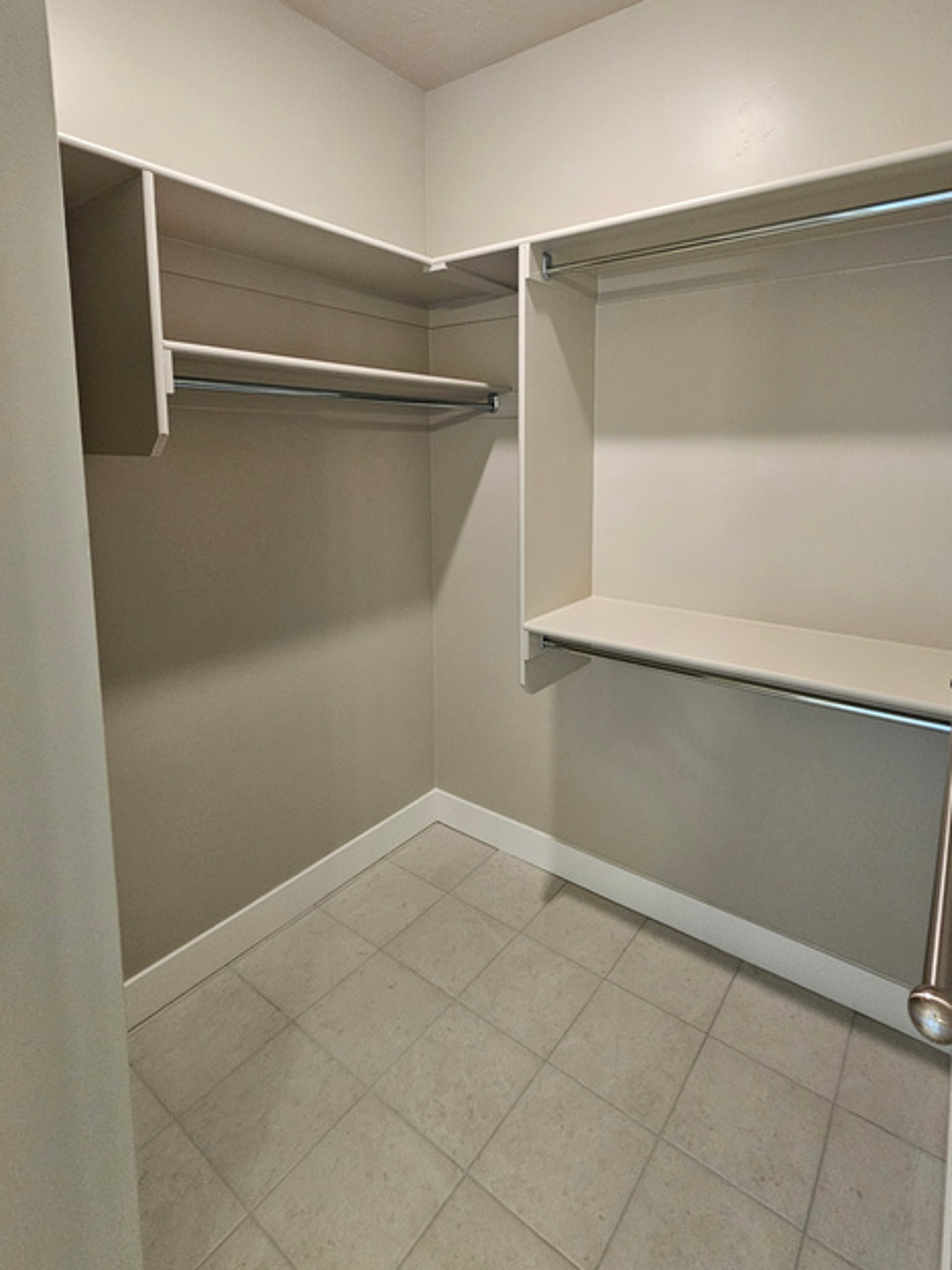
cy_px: 521
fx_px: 587
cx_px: 537
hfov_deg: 77.7
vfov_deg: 93.5
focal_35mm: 16
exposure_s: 1/60
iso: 400
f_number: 2.2
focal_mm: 2.2
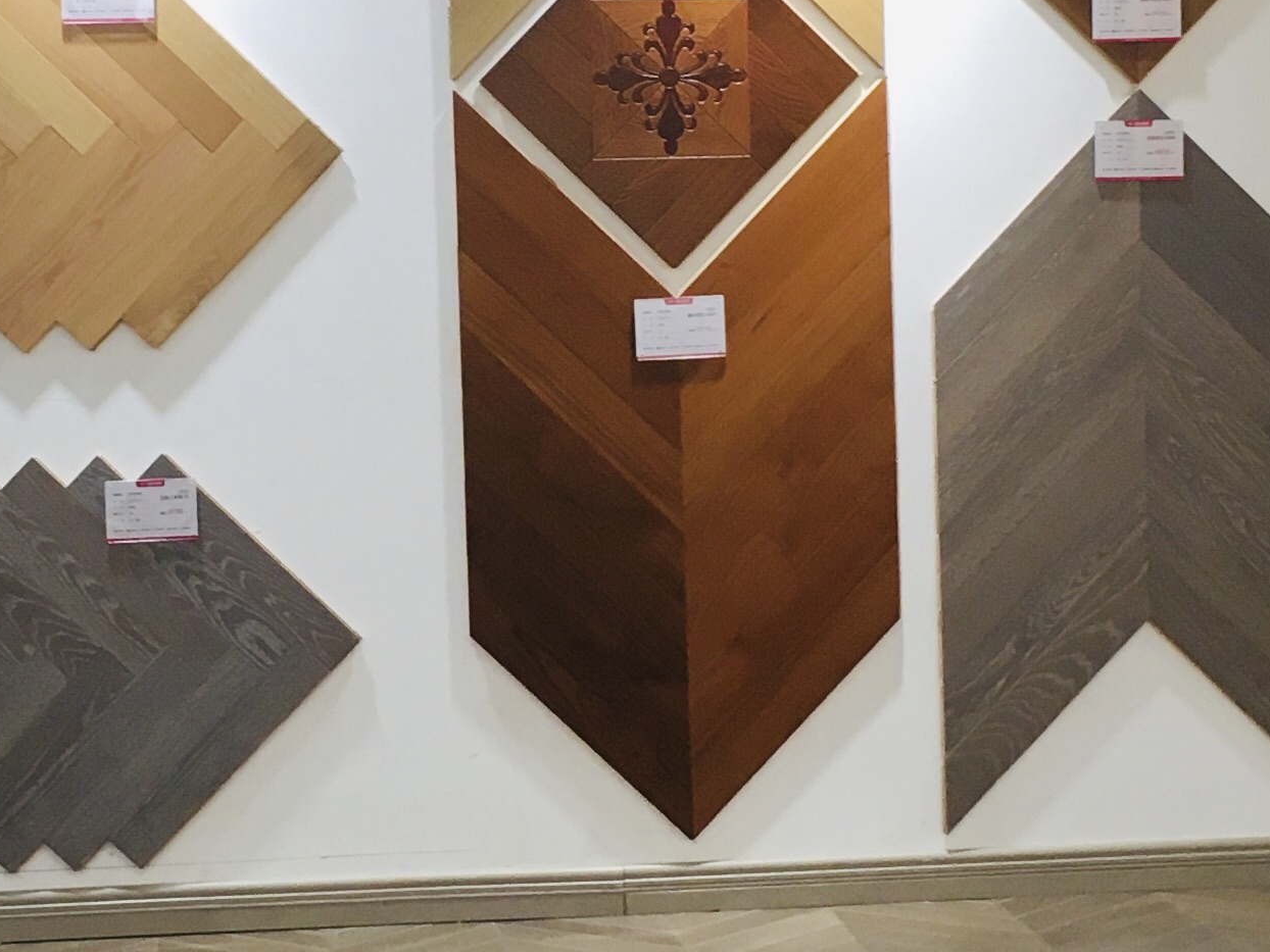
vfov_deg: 15.7
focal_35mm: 94
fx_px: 3449
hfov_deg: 20.8
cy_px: 413
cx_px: 477
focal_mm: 4.15
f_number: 2.2
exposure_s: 1/33
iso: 80
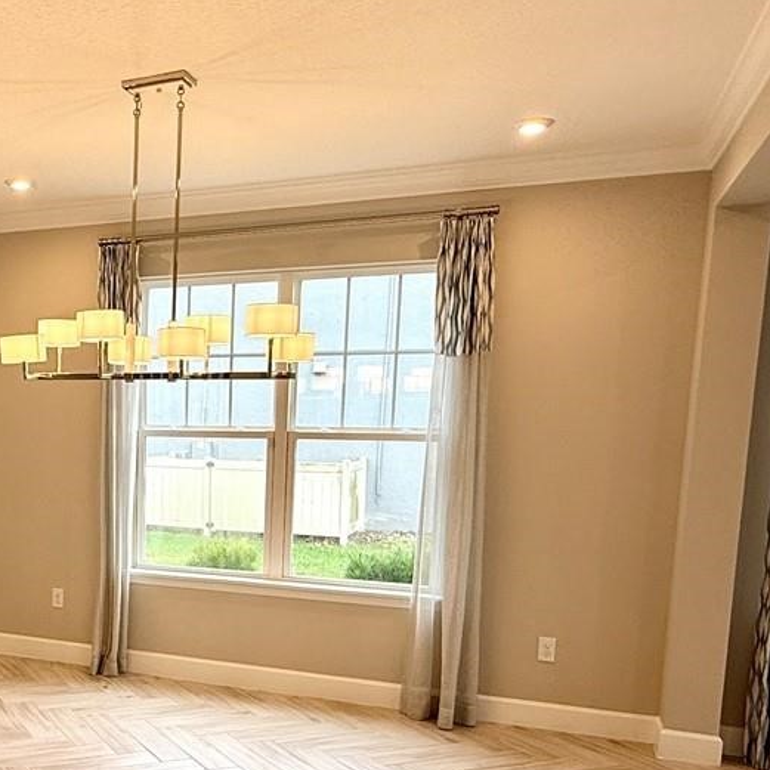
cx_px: 86
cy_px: 542
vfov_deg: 42.9
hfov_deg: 40.7
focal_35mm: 38
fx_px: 956
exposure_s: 1/120
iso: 64
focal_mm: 2.22
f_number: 2.2
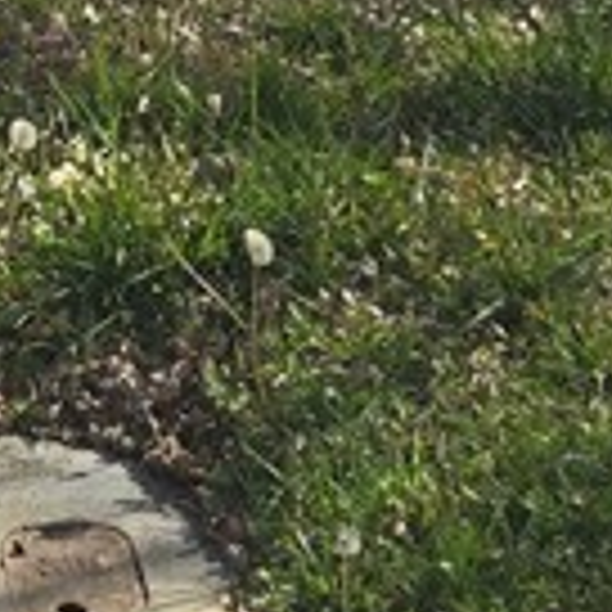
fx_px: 3060
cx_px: -171
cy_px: -1192
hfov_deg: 11.2
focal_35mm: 153
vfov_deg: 9.2
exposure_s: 1/606
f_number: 1.7
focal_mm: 6.3
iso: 12
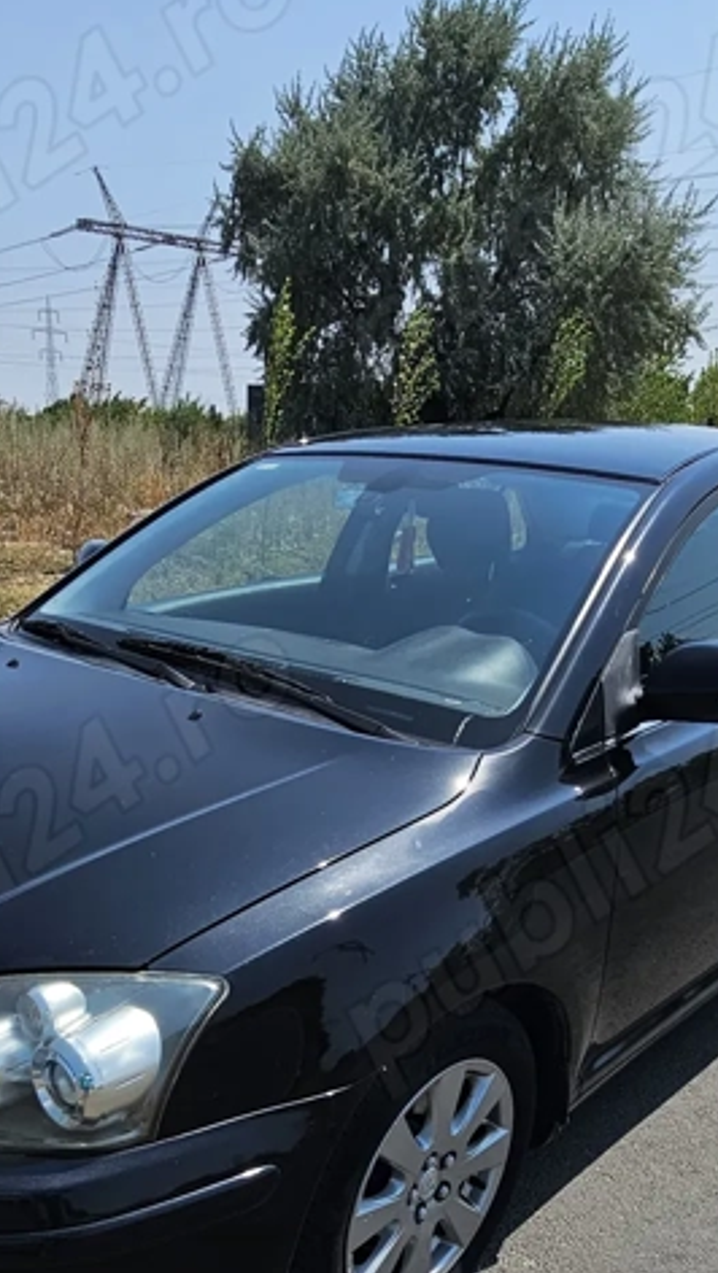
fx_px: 1014
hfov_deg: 38.9
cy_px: 898
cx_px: 316
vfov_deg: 61.9
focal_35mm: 30
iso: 50
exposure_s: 1/2890
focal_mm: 2.2
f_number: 2.2
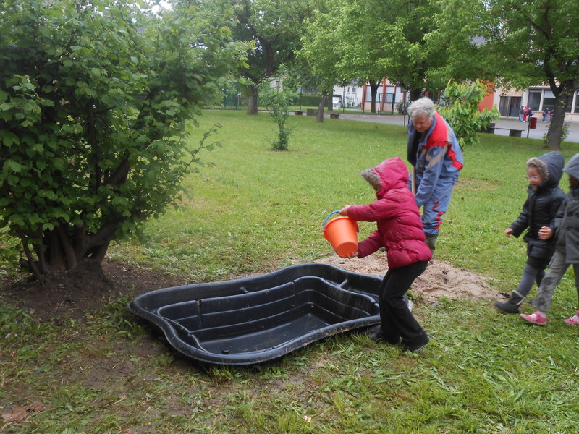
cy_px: 217
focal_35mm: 34
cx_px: 290
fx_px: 569
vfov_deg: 41.8
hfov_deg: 54.0
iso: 80
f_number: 3.9
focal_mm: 6
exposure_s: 1/50
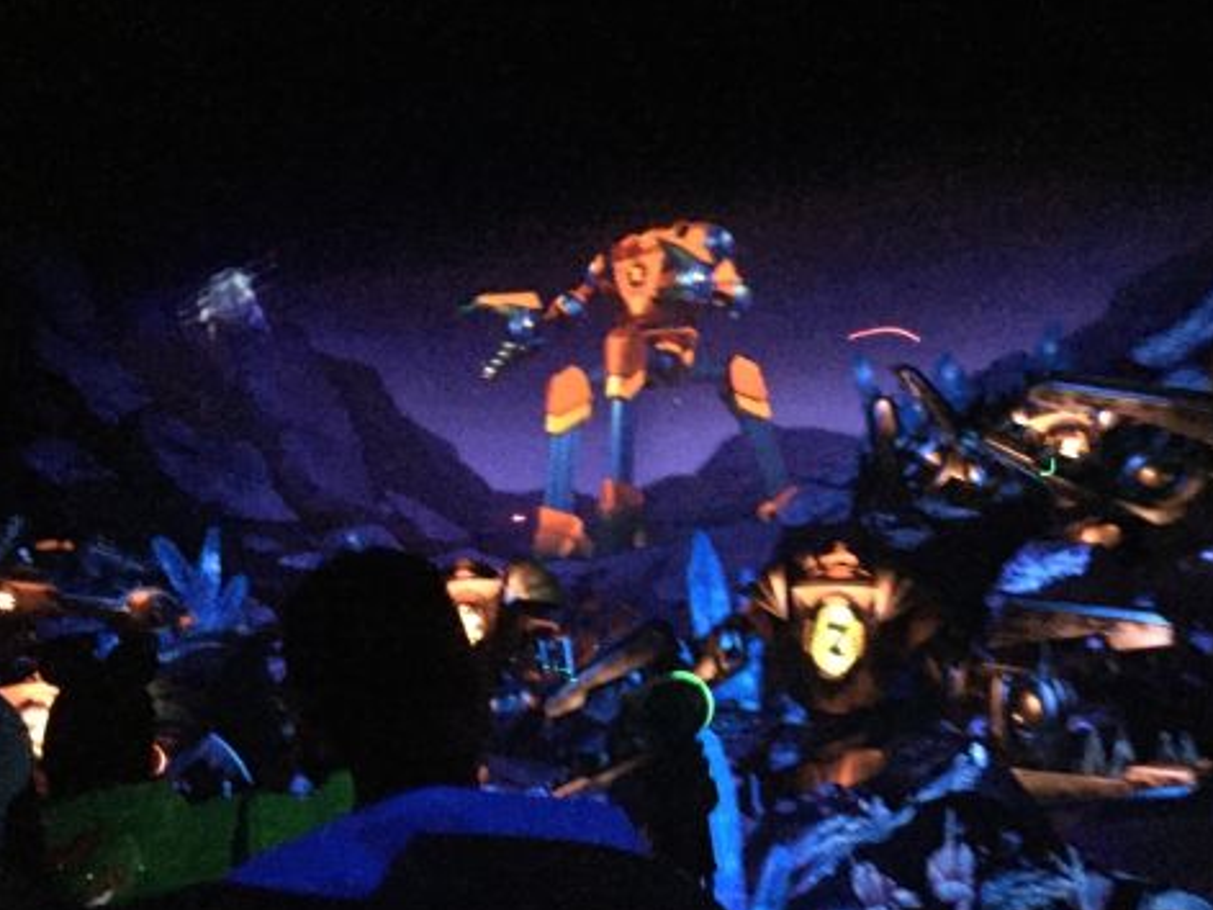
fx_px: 1507
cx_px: 812
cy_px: 551
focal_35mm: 43
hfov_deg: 43.2
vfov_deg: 33.5
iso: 2000
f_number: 2.2
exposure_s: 1/17
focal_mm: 4.15
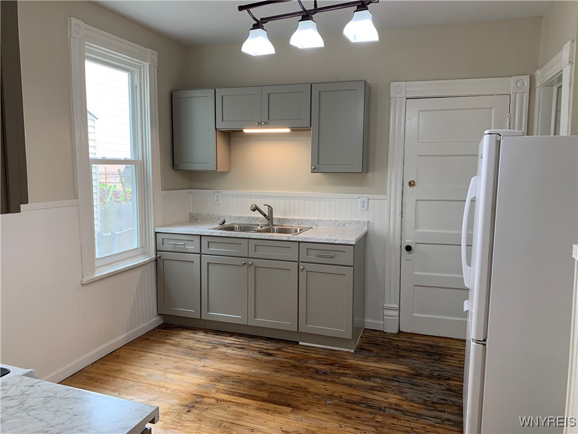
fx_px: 434
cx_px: 289
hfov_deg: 67.3
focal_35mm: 26
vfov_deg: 53.1
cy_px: 217
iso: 64
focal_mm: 4.25
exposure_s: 1/60
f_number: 1.8
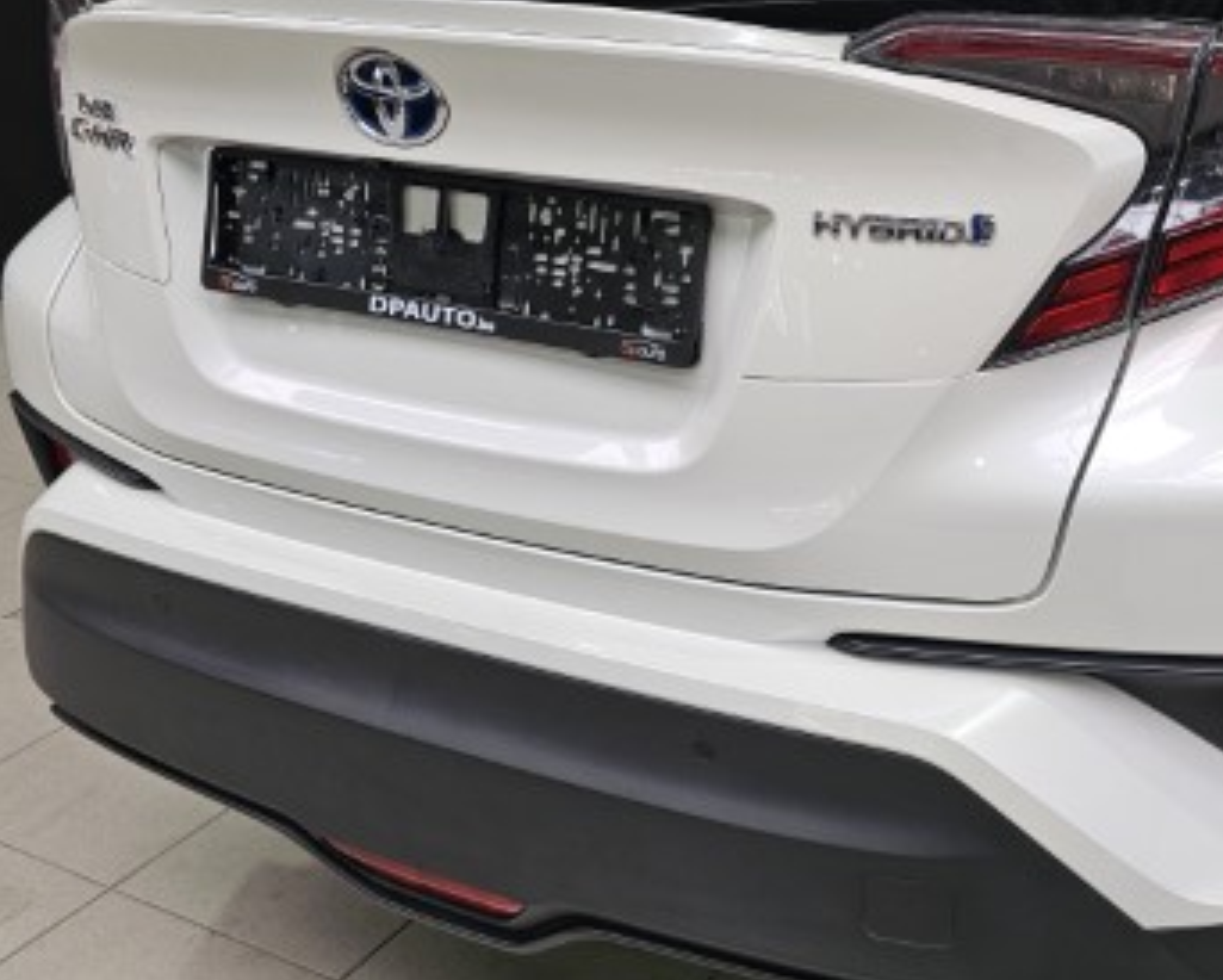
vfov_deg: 35.5
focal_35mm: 42
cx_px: 937
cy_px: 365
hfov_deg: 42.3
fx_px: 1521
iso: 80
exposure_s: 1/359
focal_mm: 6.3
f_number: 1.7
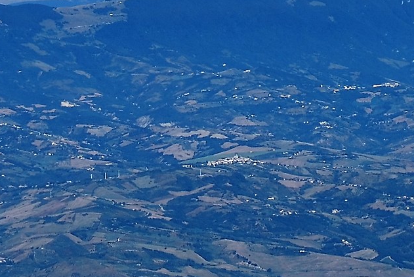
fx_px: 3613
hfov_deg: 6.5
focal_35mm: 314
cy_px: -94
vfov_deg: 4.4
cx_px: 339
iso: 100
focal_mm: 55
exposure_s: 1/250
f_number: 10
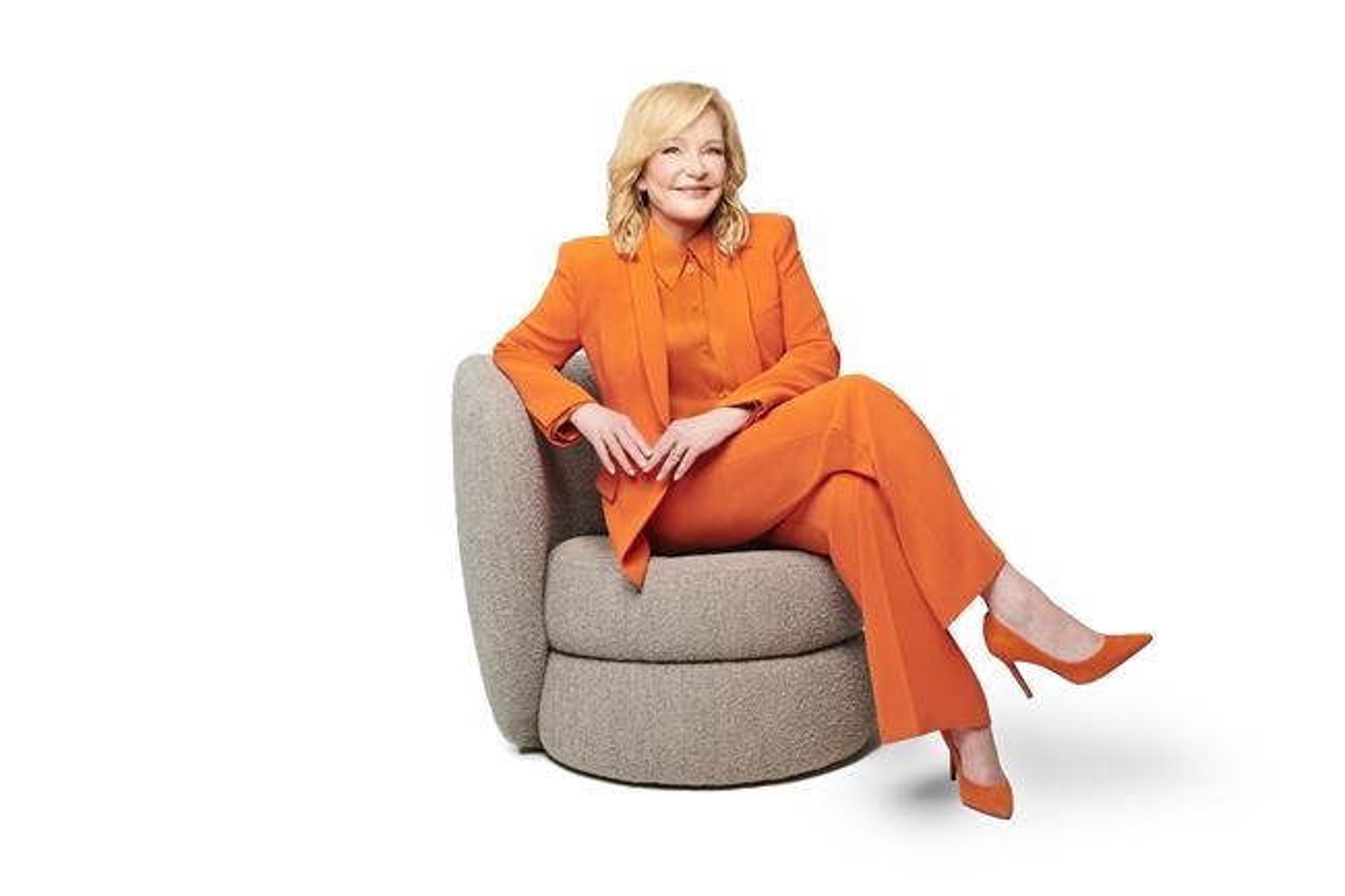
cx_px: 672
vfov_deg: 37.8
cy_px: 448
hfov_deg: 54.4
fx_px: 1307
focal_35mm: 35
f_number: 8
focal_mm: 35
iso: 200
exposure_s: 1/200
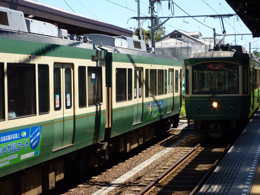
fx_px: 638
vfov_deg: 17.4
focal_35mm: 85
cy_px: 98
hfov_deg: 23.0
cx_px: 130
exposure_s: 1/160
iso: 80
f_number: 5.7
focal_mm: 15.2
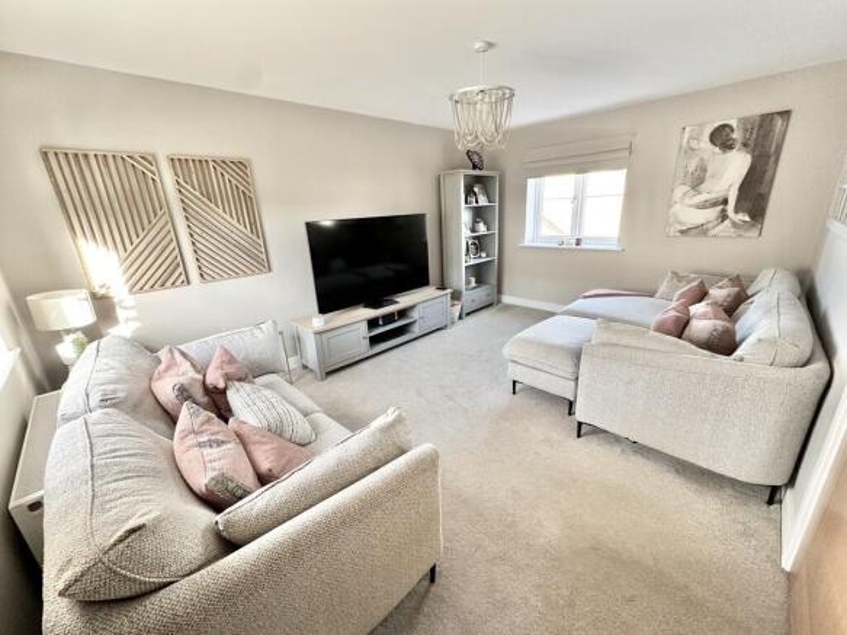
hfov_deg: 102.1
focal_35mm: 14
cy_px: 318
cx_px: 424
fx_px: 342
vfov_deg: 85.7
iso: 250
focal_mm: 2.22
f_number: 2.2
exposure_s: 1/99
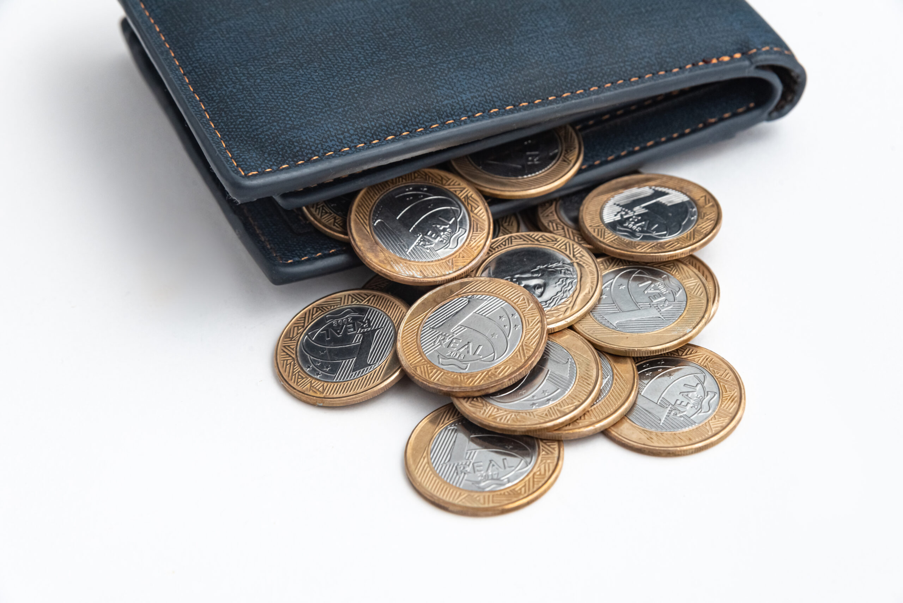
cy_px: 302
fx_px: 2133
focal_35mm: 85
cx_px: 452
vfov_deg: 16.1
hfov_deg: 23.9
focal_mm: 85
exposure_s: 1/60
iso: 1000
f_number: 10
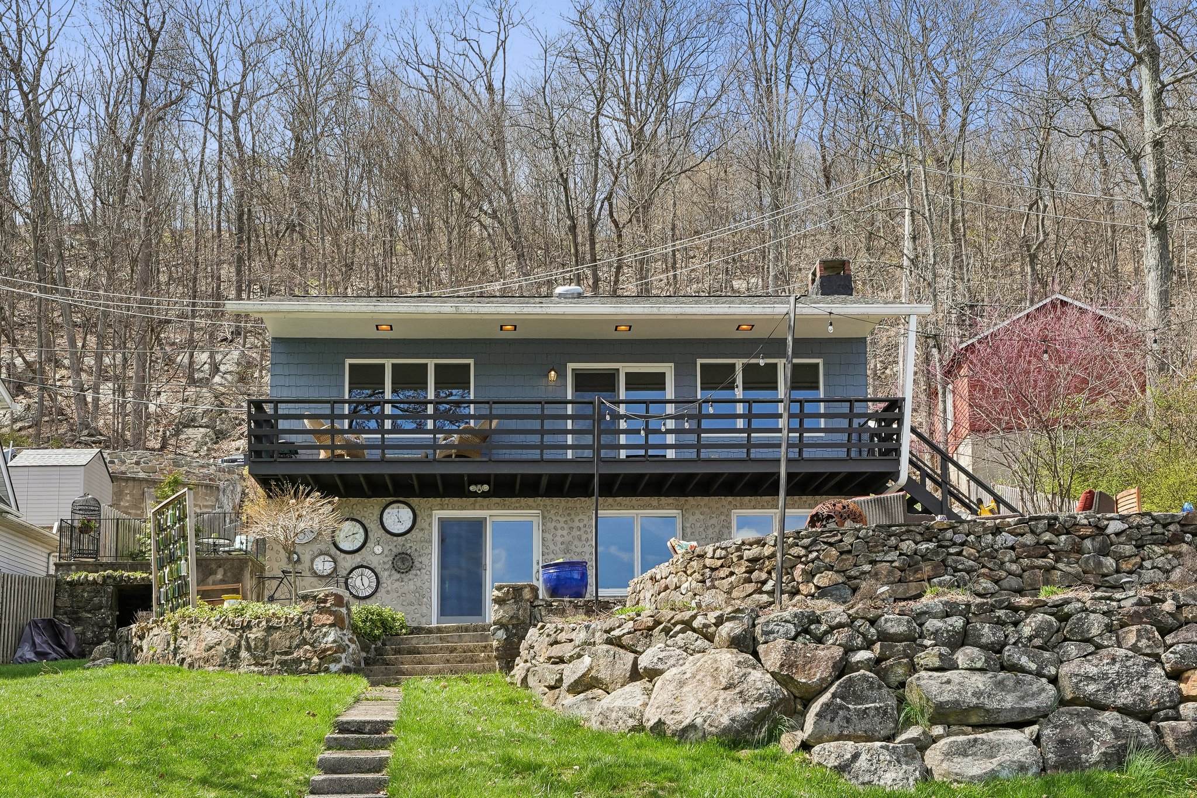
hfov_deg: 53.1
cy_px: 399
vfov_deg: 36.9
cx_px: 598
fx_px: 1197
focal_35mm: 36
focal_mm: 24
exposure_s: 1/60
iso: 100
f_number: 10
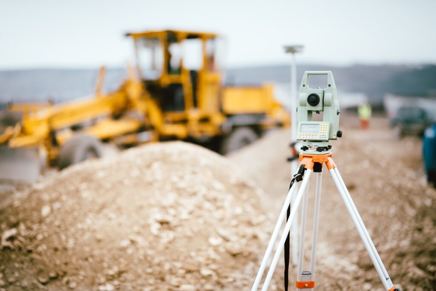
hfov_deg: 23.9
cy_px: 146
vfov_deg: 16.1
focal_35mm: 85
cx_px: 218
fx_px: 1030
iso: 200
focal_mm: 85
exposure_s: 1/3200
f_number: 1.4
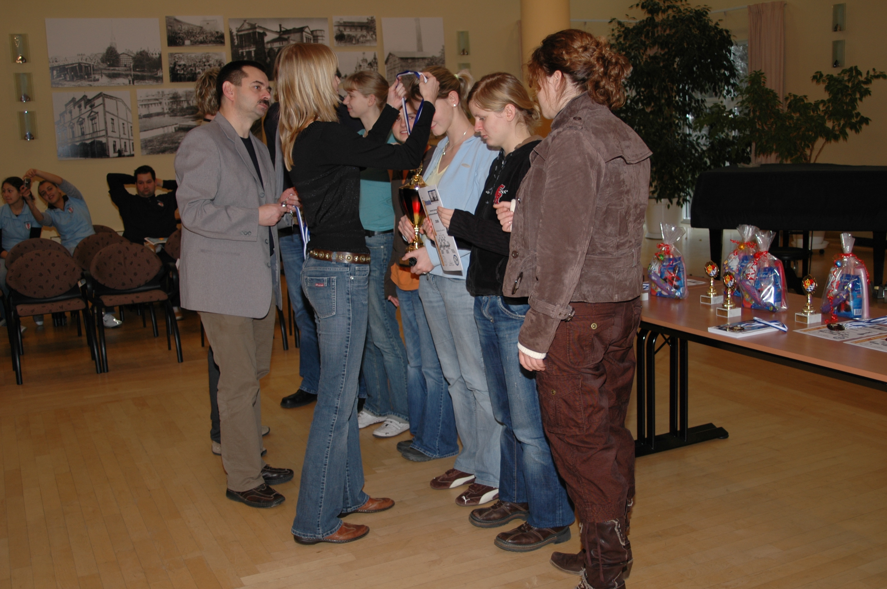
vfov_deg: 34.1
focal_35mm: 39
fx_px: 960
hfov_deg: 49.6
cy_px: 294
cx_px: 444
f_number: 4.2
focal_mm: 26
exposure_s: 1/60
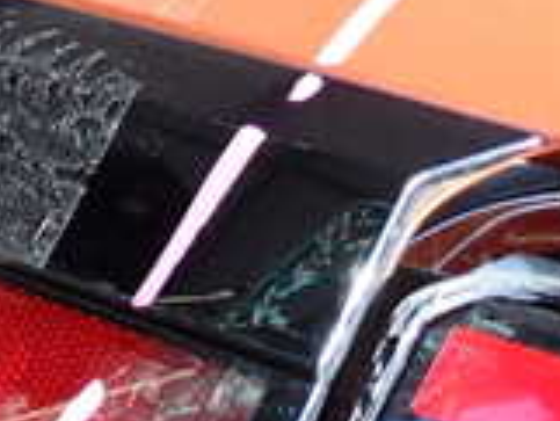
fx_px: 1506
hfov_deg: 17.8
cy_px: 466
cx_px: -379
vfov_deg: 15.5
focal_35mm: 93
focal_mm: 4.5
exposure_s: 1/160
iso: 100
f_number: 2
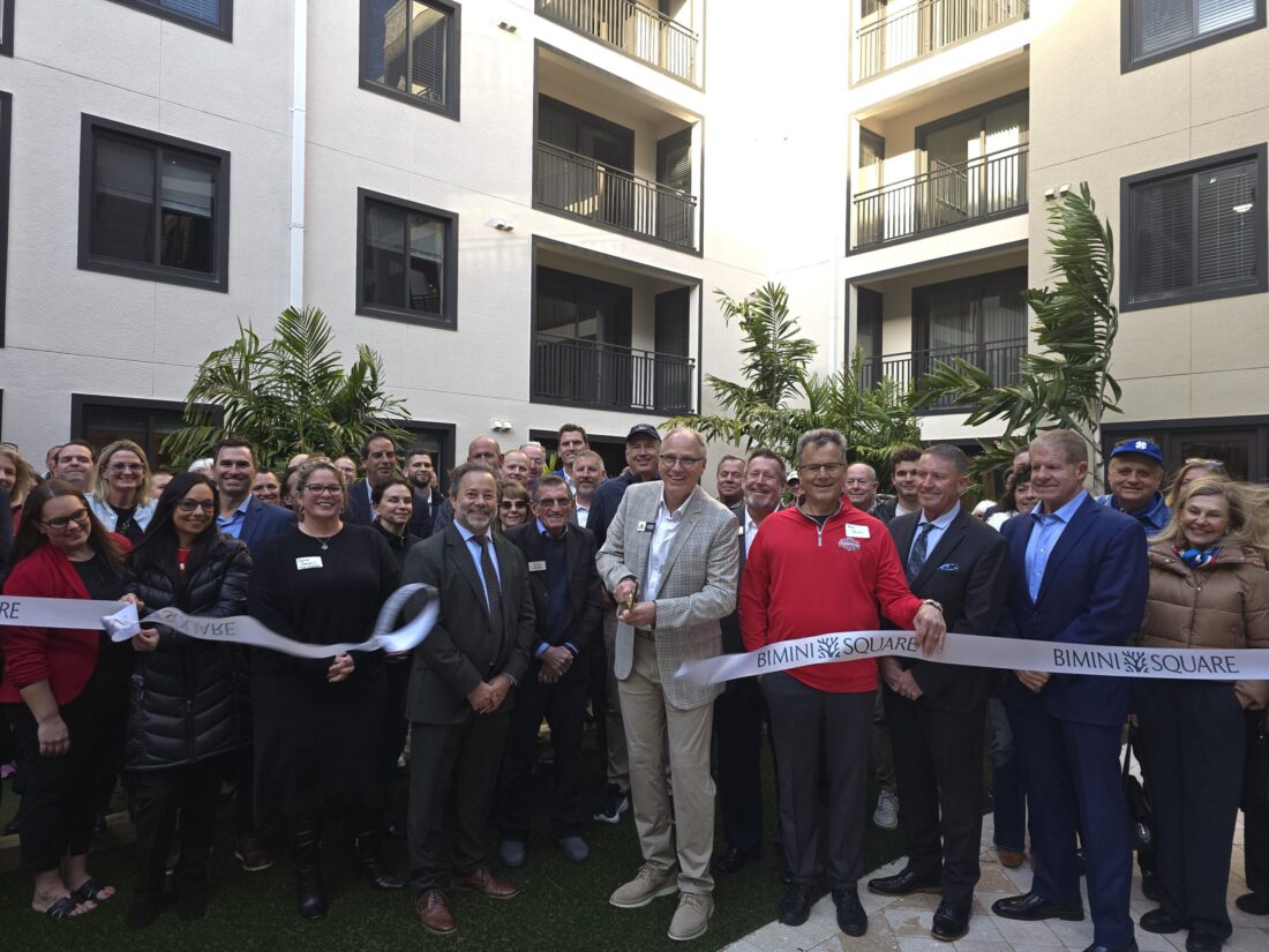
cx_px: 634
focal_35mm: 23
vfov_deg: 58.9
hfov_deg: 73.9
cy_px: 476
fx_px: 843
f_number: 1.7
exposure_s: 1/60
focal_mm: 6.3
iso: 25
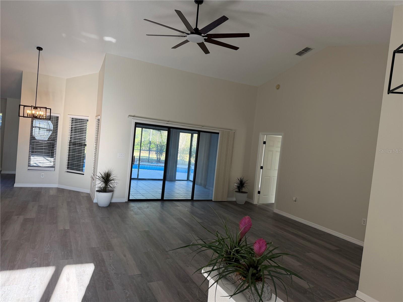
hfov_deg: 71.6
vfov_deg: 56.8
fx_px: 279
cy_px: 151
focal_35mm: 24
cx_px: 202
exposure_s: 1/129
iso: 100
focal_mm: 6.76
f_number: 1.78
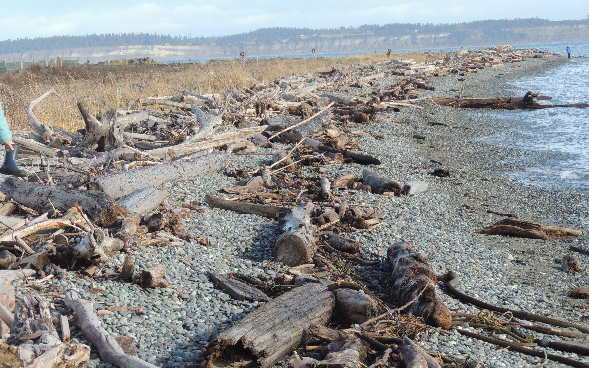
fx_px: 2231
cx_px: 279
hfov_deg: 15.0
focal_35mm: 139
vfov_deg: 9.4
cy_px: 160
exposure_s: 1/400
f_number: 4.1
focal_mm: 17.8
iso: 110
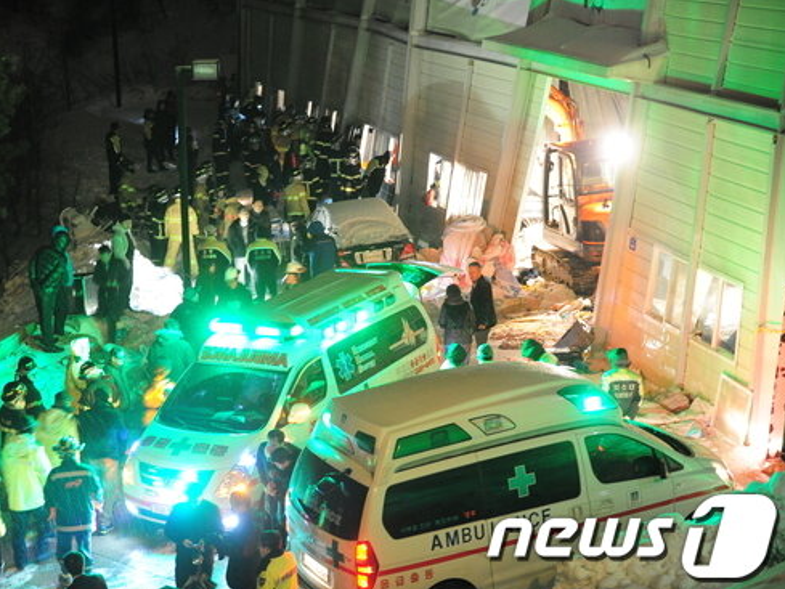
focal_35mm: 77
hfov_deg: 25.3
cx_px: 345
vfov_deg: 19.1
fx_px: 1747
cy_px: 296
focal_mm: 70
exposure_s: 1/10
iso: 6400
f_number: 2.8
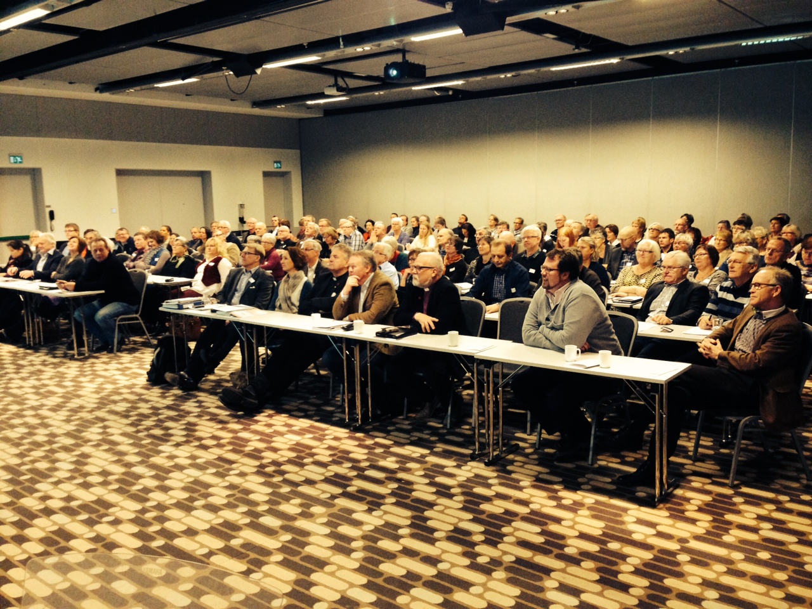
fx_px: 774
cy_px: 304
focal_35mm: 33
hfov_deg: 55.4
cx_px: 406
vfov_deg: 42.9
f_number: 2.4
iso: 320
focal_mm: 4.12
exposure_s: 1/20
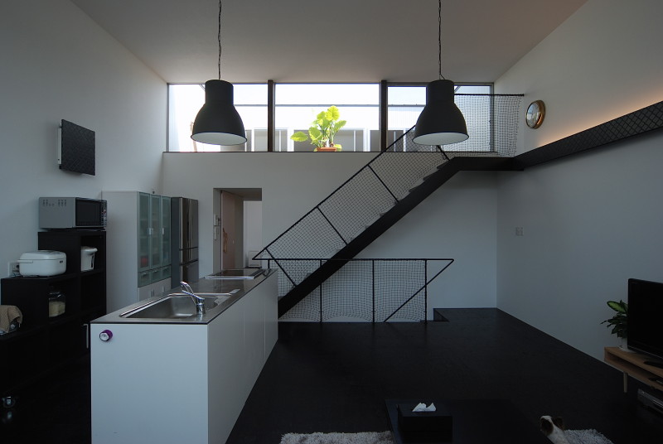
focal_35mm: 18
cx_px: 332
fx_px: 332
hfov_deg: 89.9
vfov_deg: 67.6
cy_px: 222
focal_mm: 12
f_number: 5.6
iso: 110
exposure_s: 1/125
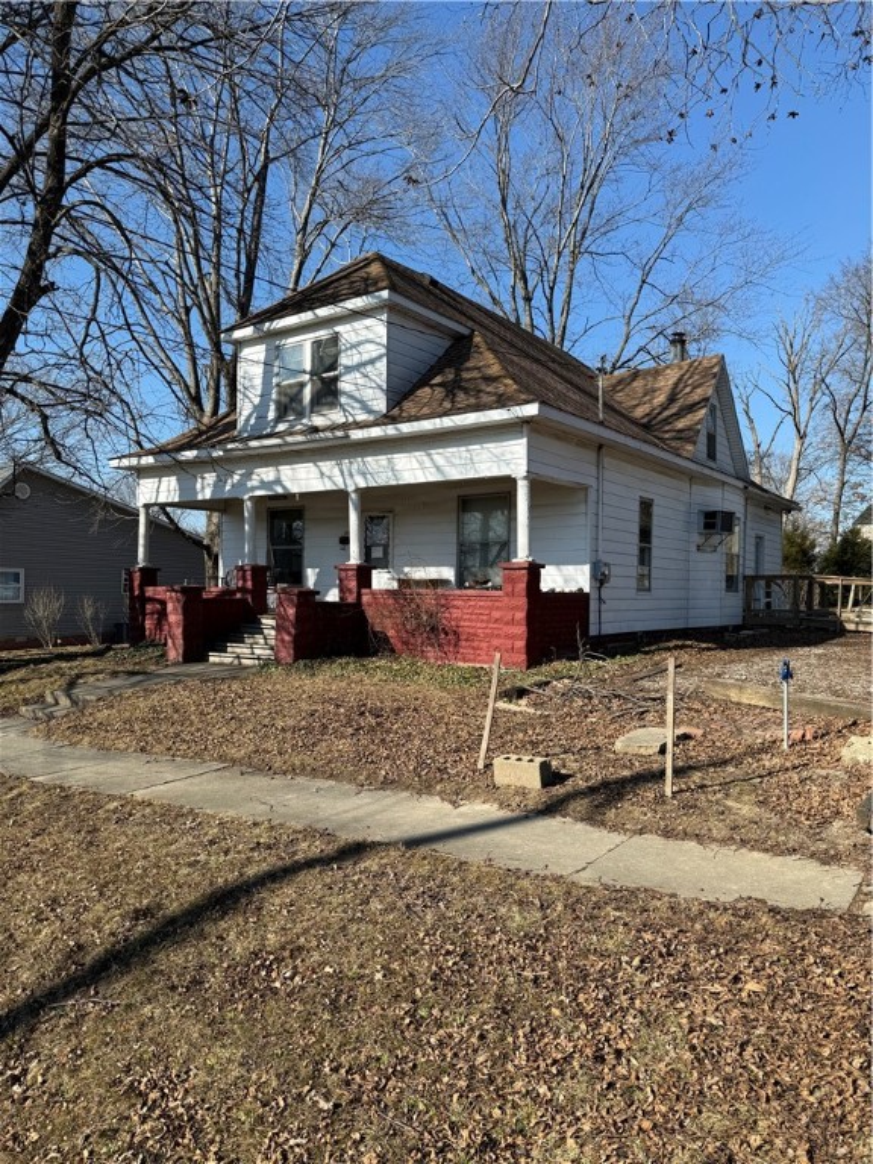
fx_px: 807
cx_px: 436
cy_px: 582
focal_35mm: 24
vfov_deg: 71.6
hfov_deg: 56.8
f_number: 1.78
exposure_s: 1/3425
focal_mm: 6.76
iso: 80
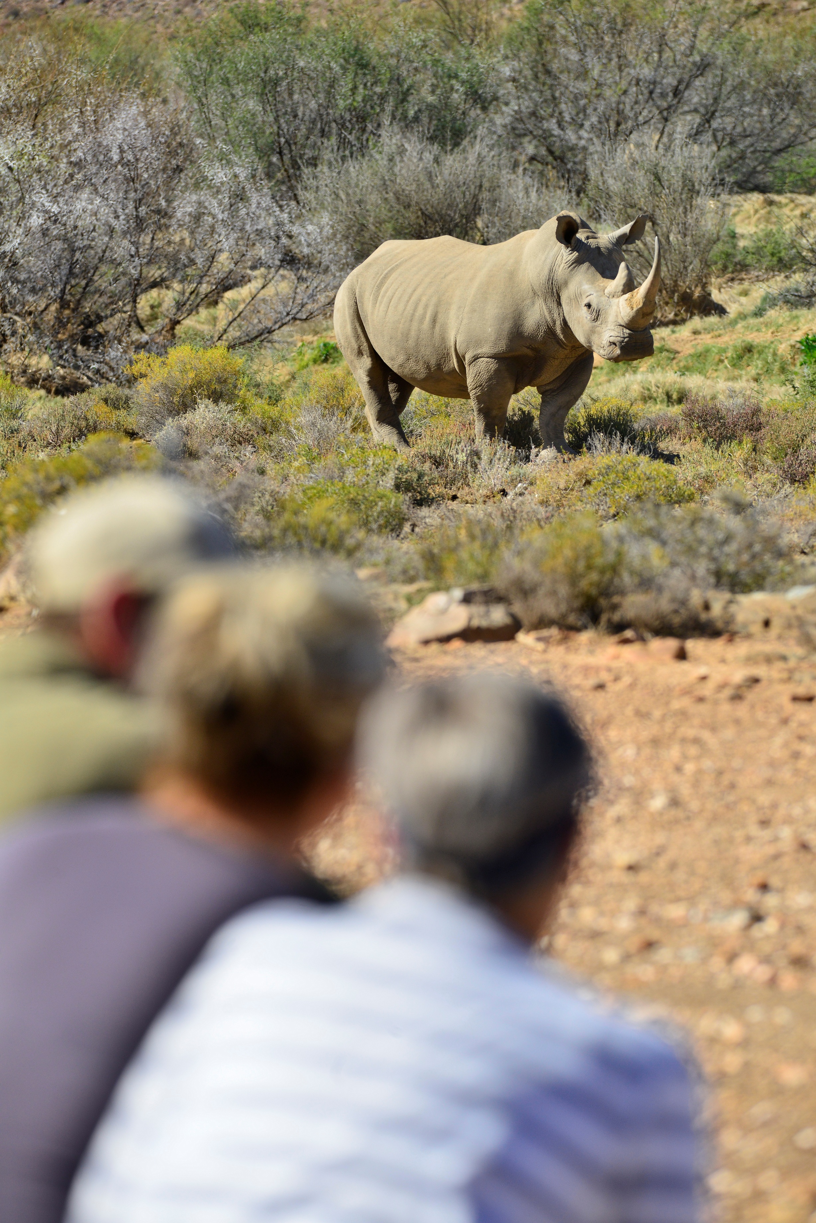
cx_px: 408
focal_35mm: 300
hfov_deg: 4.6
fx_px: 10192
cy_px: 612
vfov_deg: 6.9
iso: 320
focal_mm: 300
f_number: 8
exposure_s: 1/1000
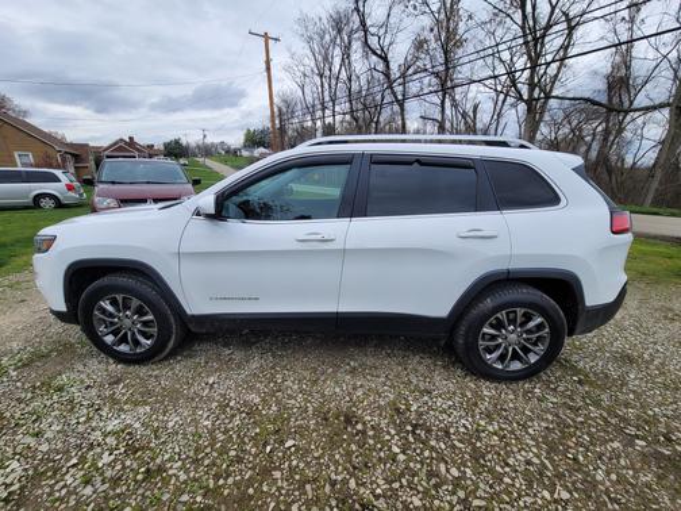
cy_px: 256
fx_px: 256
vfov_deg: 89.9
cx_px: 340
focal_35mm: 13
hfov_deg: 106.2
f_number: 2.2
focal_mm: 2.2
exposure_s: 1/952
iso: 64
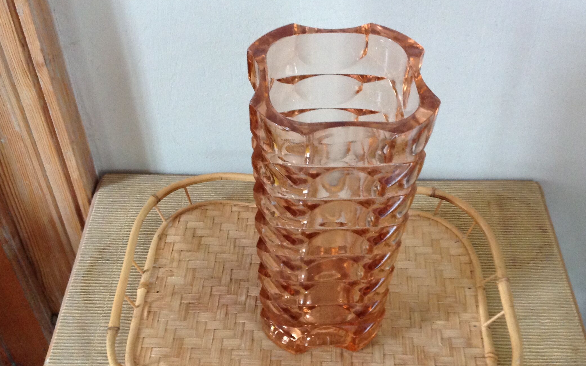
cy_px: 206
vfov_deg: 28.0
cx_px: 302
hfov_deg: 43.5
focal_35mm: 46
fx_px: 735
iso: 320
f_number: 2.4
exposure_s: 1/15
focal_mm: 4.28
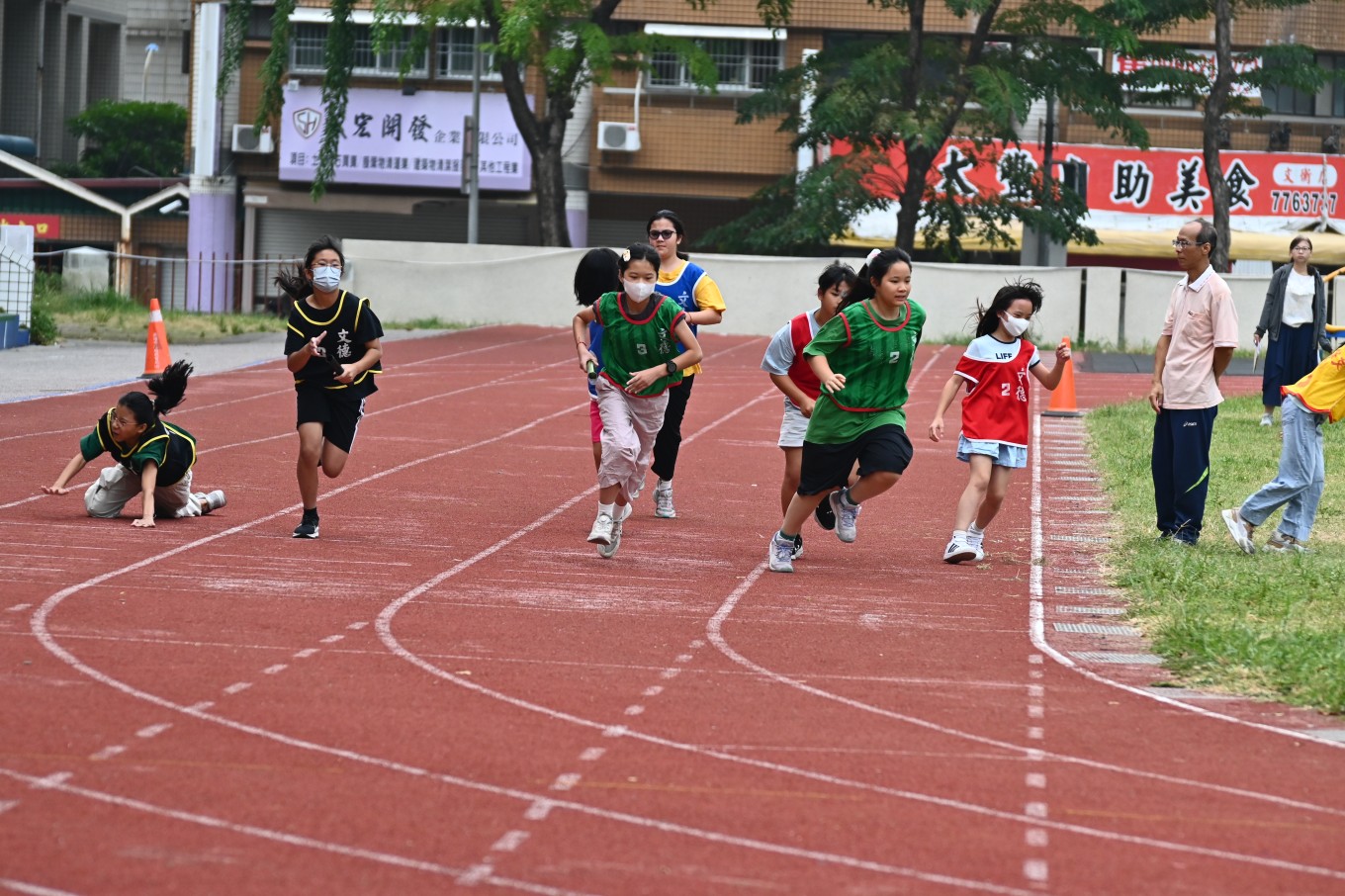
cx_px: 672
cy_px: 448
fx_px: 7563
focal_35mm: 202
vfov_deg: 6.8
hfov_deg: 10.2
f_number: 4.8
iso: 560
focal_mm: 135
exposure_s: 1/1000
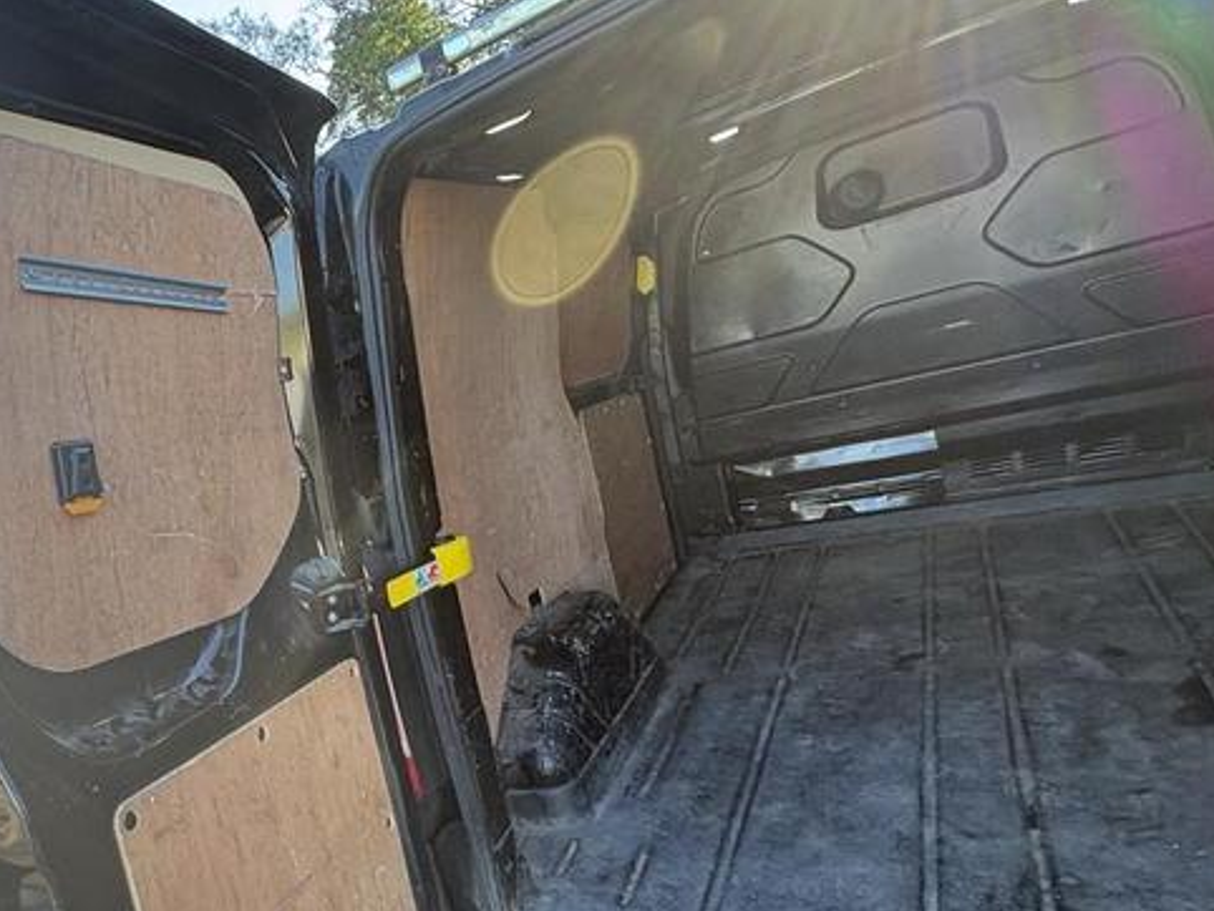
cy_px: 596
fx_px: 912
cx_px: 275
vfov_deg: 52.2
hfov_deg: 62.6
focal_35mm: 26
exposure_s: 1/99
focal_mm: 2.22
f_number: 2.2
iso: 50
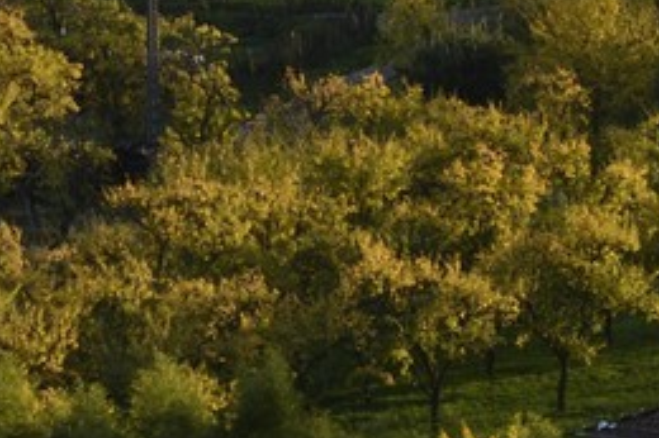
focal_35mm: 603
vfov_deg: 2.3
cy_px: -453
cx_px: 1815
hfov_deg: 3.4
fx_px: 11031
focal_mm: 98
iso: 400
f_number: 11
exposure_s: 1/200
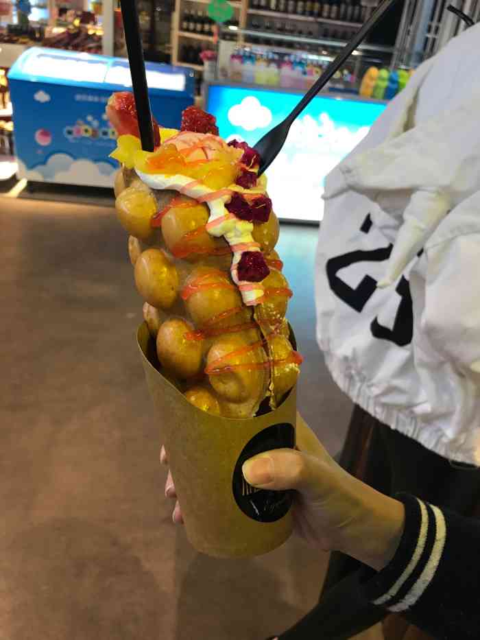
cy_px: 320
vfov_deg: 63.4
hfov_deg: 49.8
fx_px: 518
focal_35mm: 28
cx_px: 240
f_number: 1.8
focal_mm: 3.99
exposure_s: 1/17
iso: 40
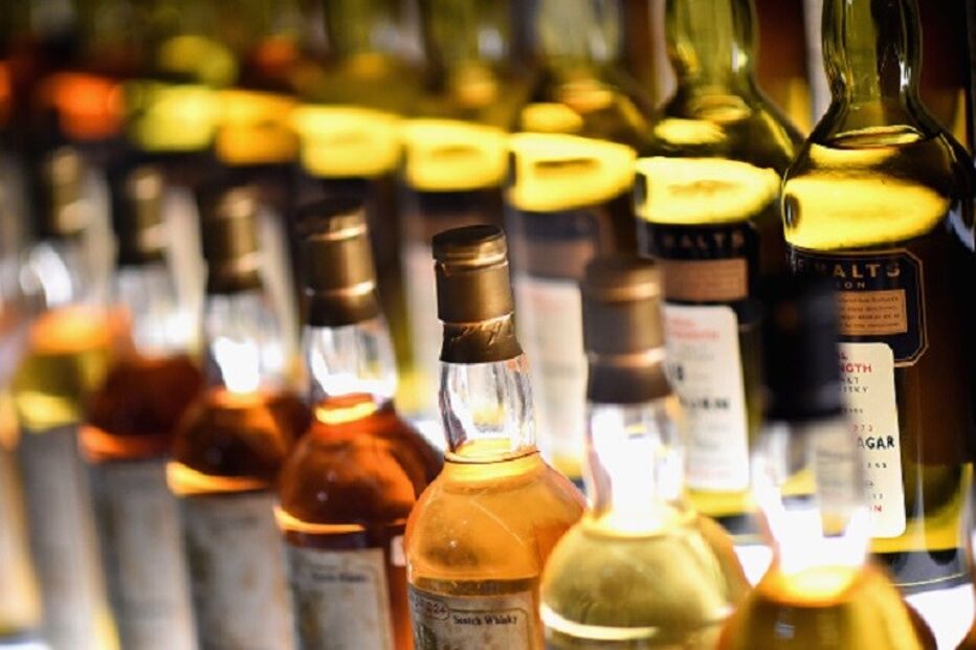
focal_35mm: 85
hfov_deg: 23.9
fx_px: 2304
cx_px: 488
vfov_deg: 16.1
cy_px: 325
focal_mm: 85
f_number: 1.4
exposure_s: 1/500
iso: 4000
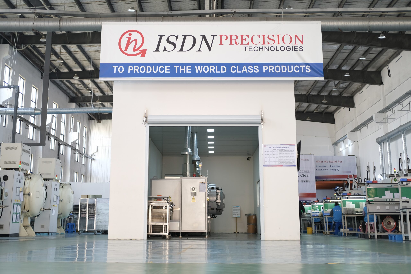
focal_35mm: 53
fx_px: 605
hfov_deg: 37.5
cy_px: 137
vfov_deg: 25.5
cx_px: 206
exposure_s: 1/58
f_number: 2
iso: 160
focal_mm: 35
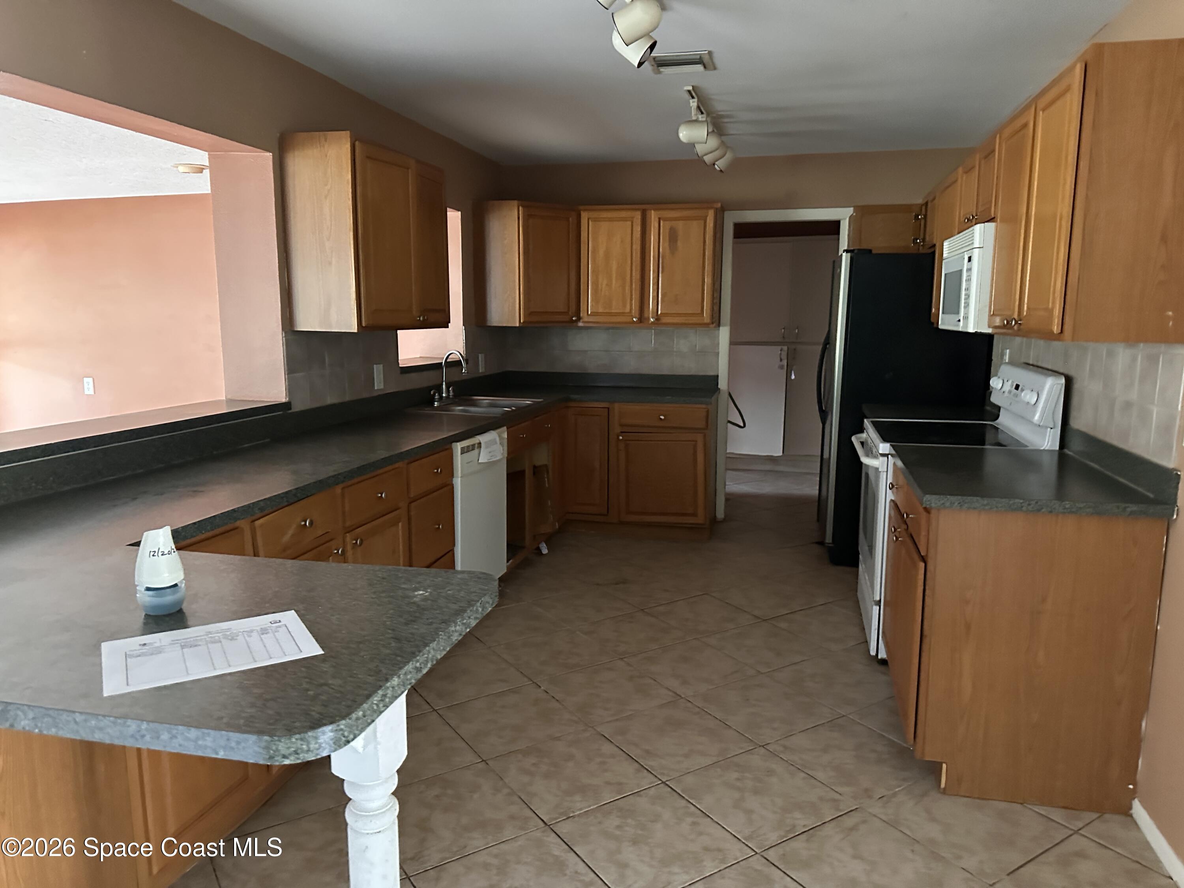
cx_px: 592
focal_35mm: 24
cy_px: 444
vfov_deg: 56.8
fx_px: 821
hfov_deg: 71.6
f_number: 1.78
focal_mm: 6.86
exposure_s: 1/36
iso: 1000
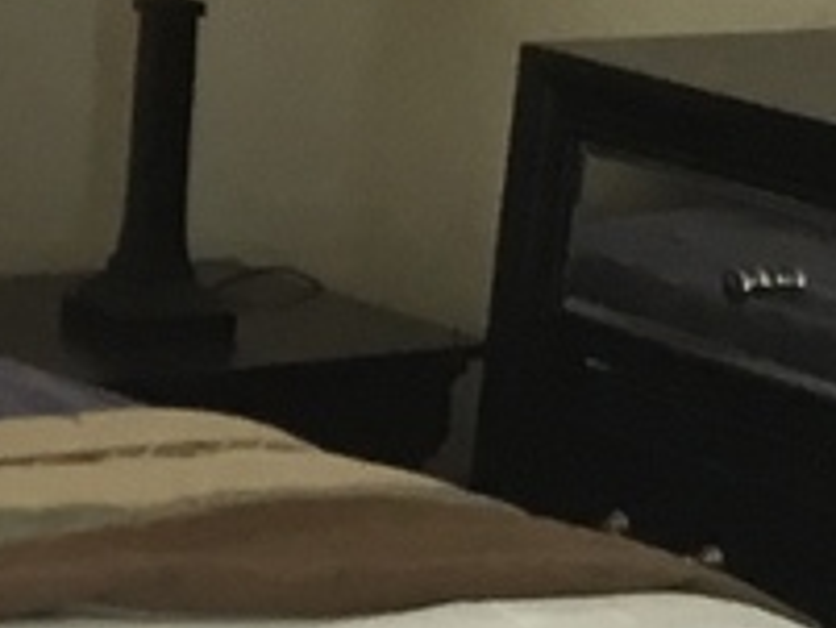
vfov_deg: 6.7
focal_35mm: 222
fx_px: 5365
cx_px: -761
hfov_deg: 8.5
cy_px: 657
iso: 50
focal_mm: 3.3
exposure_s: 1/30
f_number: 2.4
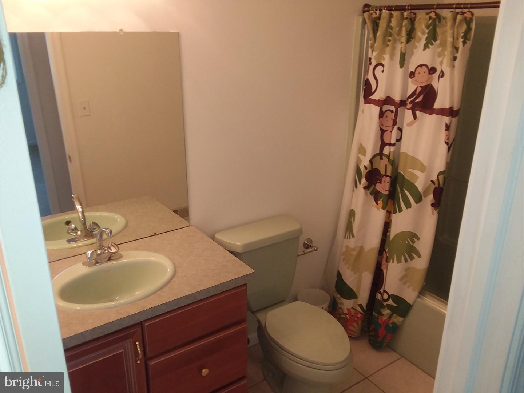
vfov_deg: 48.2
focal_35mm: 29
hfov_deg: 61.7
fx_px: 439
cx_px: 262
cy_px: 196
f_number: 1.9
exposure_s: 1/30
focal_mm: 2.47
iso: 50
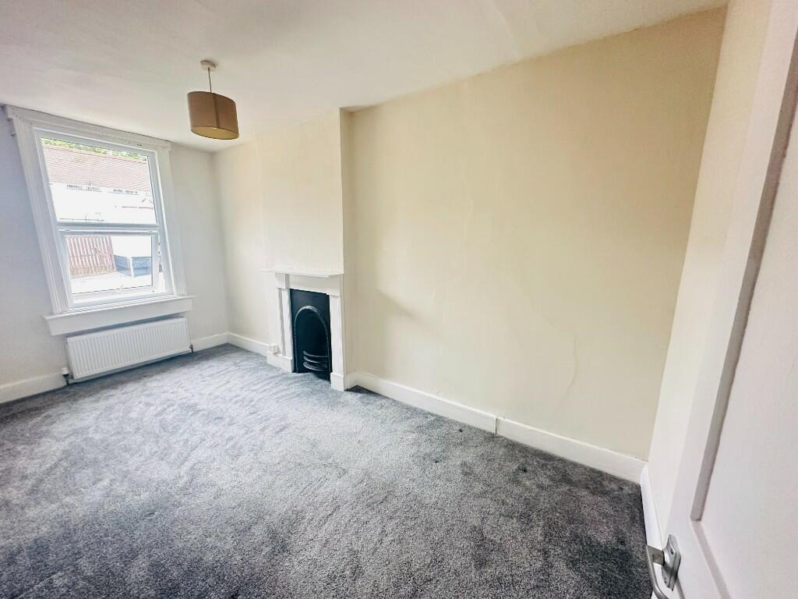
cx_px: 399
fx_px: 323
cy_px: 300
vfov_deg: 85.7
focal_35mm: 14
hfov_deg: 102.1
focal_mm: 2.22
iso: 320
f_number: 2.2
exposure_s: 1/89
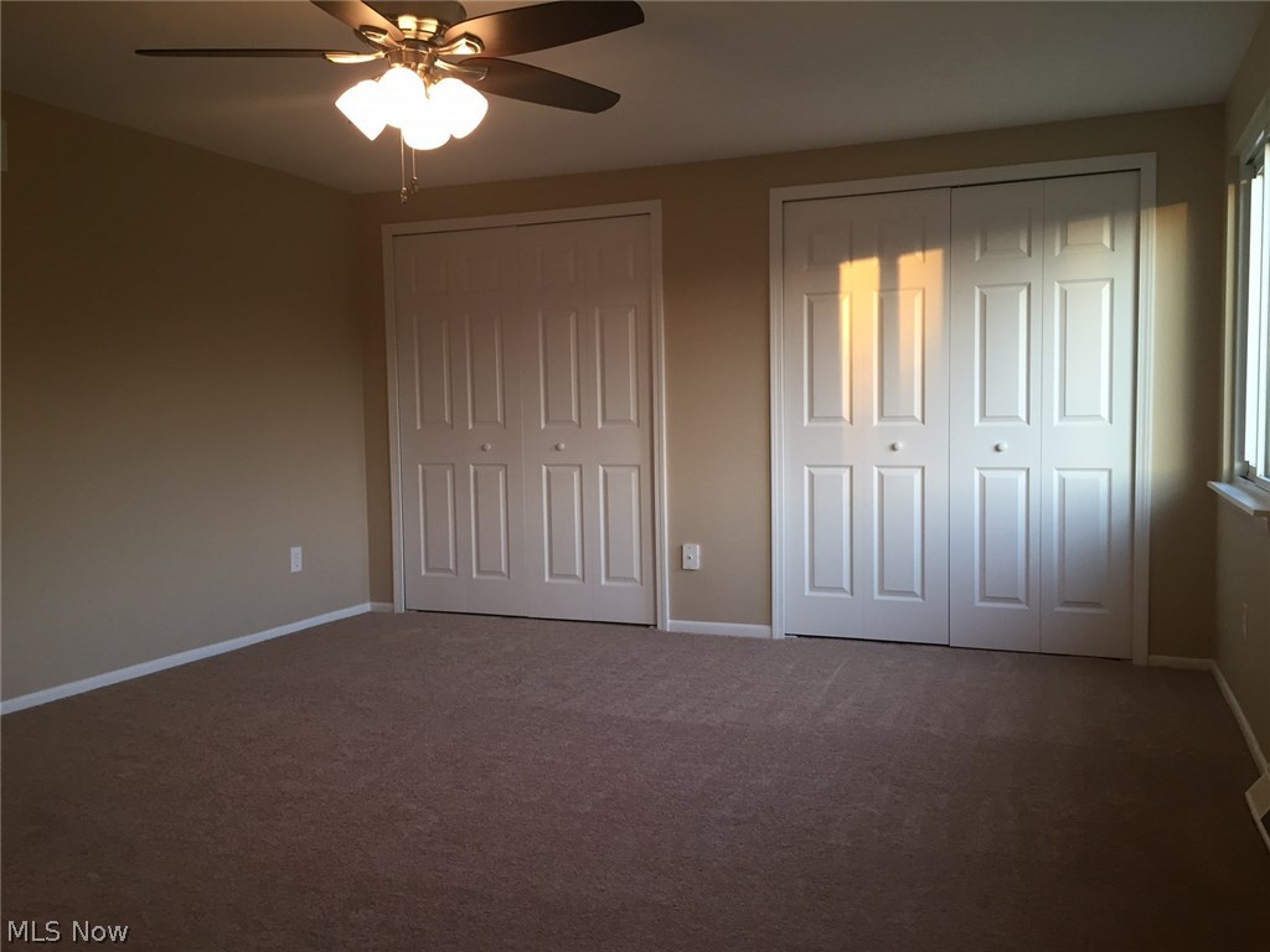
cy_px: 476
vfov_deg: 48.2
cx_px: 635
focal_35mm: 29
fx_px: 1064
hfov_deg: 61.7
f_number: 2.2
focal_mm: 4.15
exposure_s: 1/30
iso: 64
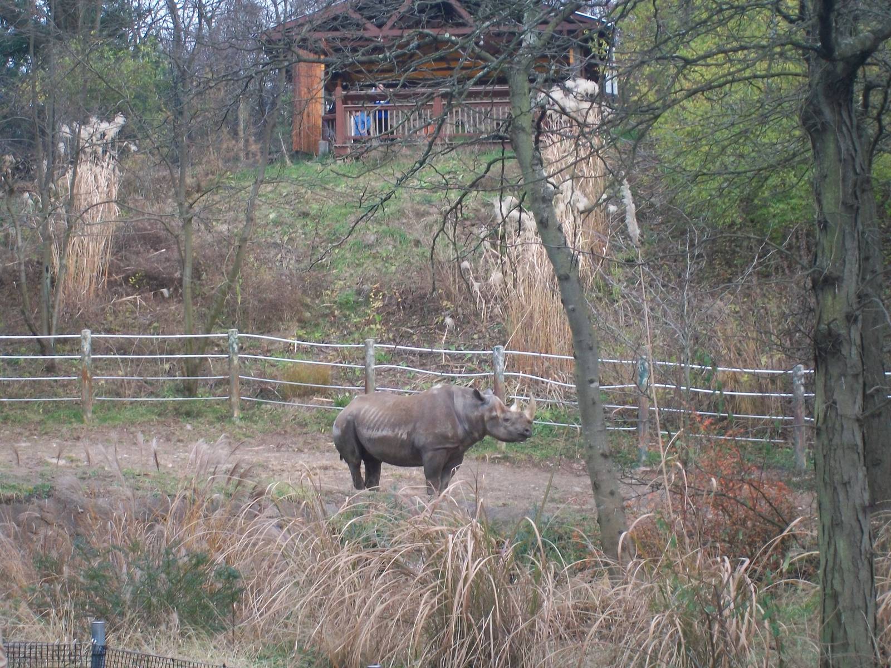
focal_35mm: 108
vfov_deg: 13.7
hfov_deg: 18.2
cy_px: 334
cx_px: 446
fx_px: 2780
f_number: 4.8
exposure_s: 1/100
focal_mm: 18
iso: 80
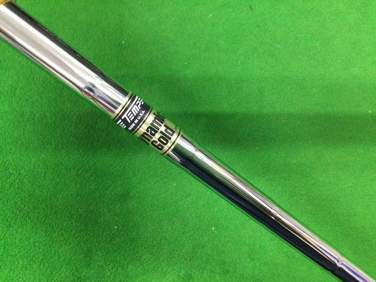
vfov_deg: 45.4
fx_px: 337
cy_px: 141
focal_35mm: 31
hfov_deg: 58.4
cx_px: 188
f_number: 2.4
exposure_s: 1/30
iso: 250
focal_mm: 3.3
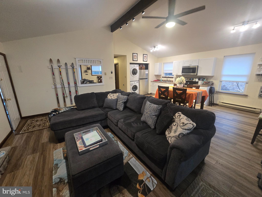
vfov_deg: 89.9
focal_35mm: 13
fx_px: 98
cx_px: 131
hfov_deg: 106.2
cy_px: 98
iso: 640
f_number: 2.2
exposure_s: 1/60
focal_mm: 2.2
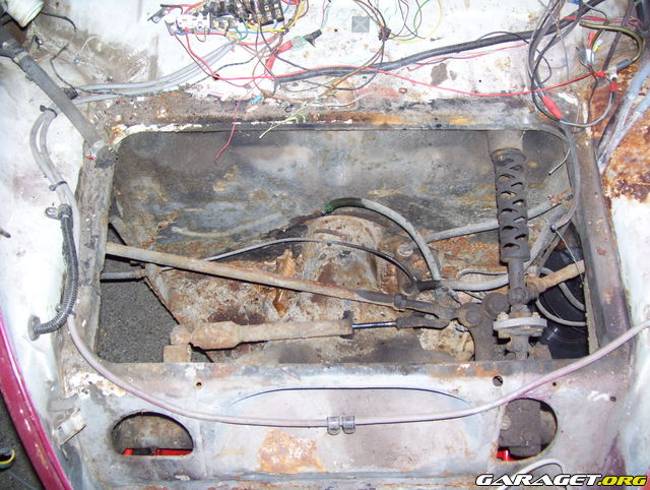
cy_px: 245
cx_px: 325
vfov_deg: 39.8
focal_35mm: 36
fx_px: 677
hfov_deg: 51.3
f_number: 2.7
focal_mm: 6
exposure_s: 1/60
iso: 100
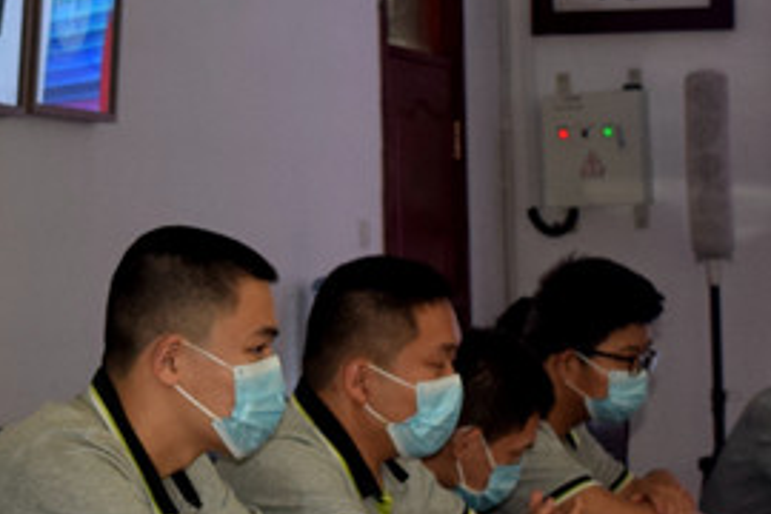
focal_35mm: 187
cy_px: 160
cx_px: 200
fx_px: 4005
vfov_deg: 7.3
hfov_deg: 11.0
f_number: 5.6
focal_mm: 28
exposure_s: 1/125
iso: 500
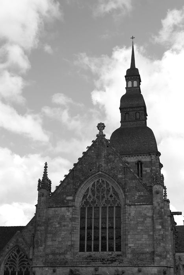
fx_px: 383
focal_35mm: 50
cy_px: 138
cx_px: 92
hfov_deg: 27.0
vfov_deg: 39.6
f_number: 4
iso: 640
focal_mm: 50
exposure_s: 1/8000
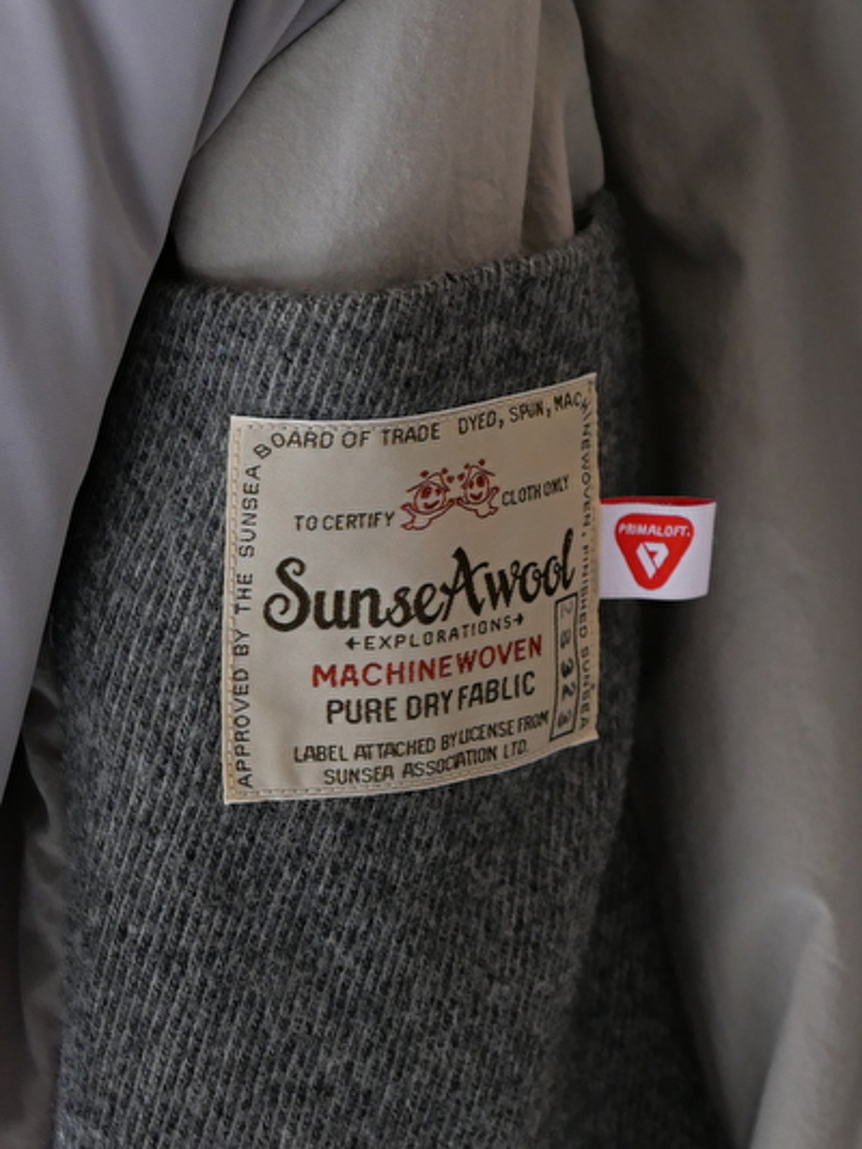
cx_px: 431
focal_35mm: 150
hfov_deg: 9.9
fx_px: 4978
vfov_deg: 13.2
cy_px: 574
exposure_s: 1/125
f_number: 3.2
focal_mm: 34
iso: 1000
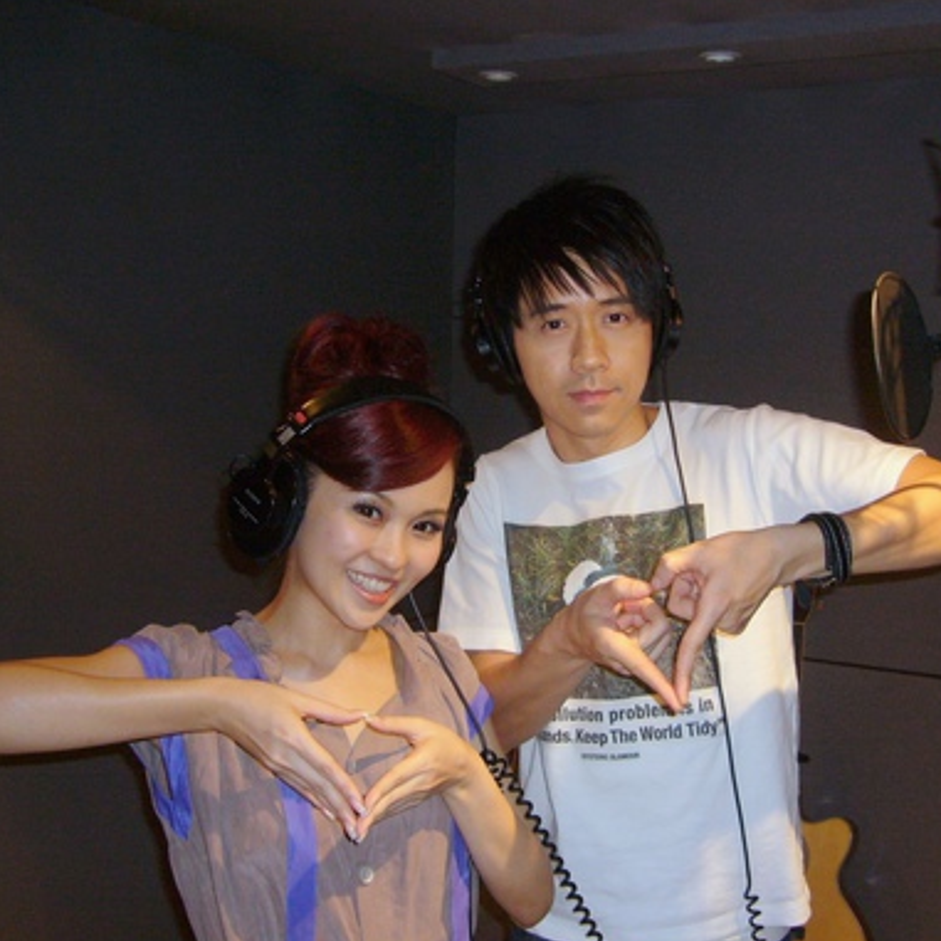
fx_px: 1199
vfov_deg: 42.8
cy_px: 494
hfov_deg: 42.7
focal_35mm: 39
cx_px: 558
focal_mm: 4.6
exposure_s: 1/30
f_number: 2.8
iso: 100
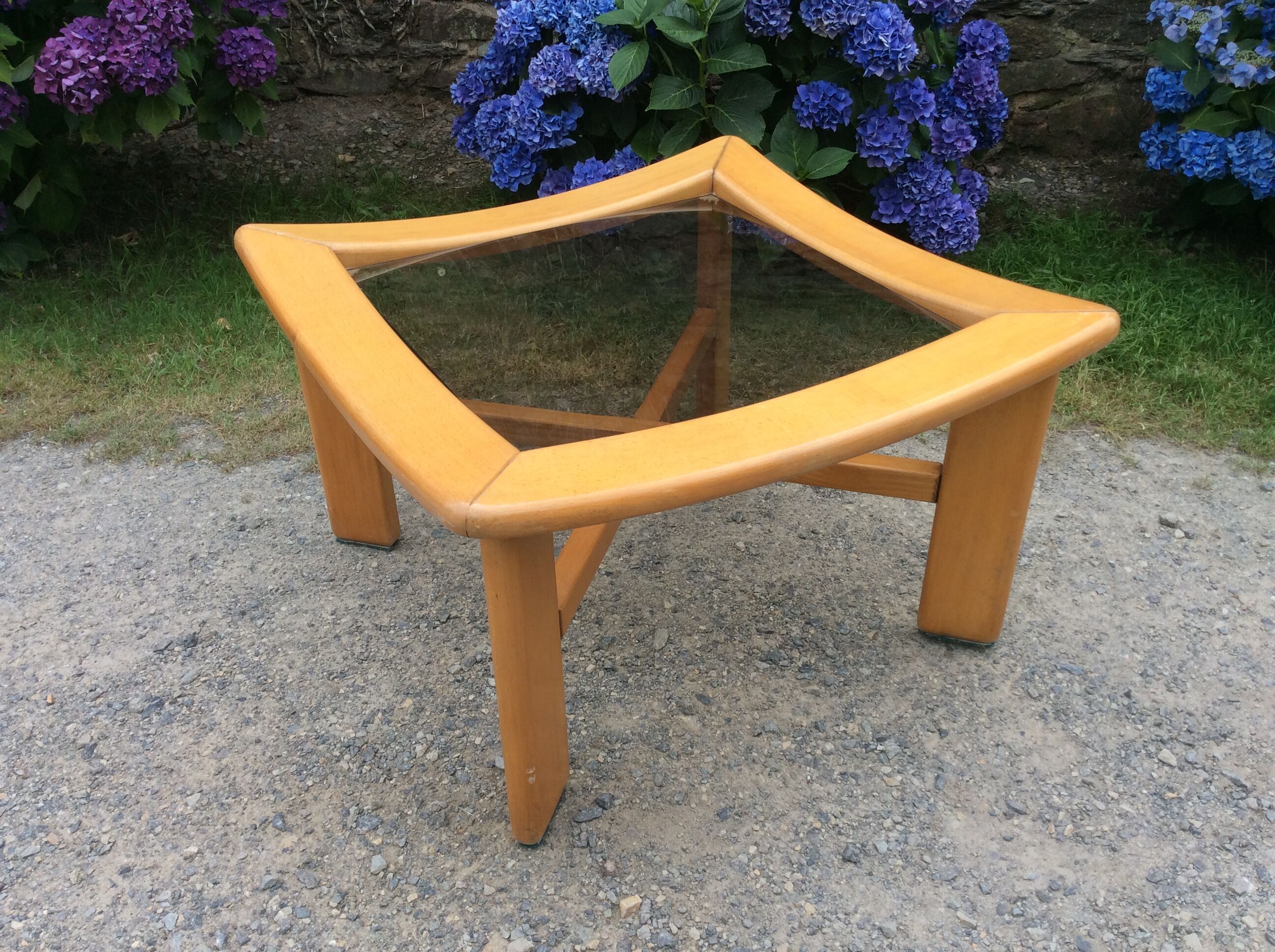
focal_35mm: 32
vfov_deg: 44.1
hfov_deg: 56.9
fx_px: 1177
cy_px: 476
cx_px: 638
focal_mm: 3.3
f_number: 2.4
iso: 32
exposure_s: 1/271
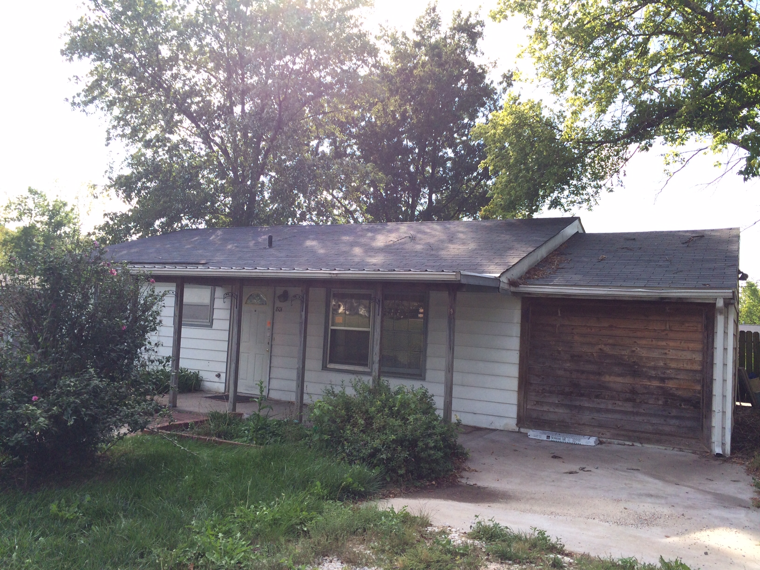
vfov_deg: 46.8
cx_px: 380
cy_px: 285
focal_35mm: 30
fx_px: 659
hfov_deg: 60.0
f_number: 2.2
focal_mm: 4.12
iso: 32
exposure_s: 1/820
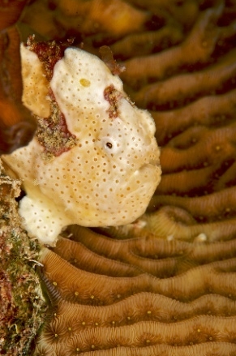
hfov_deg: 7.6
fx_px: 1773
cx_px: 122
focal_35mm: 180
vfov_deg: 11.5
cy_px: 183
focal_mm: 105
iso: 100
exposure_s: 1/200
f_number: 25
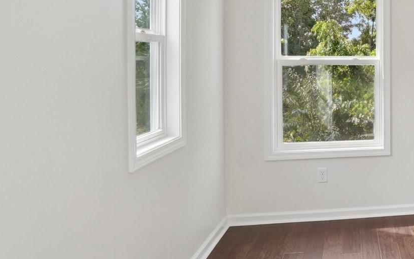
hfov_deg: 40.8
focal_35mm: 38
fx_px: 429
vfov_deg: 33.1
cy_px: 72
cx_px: 461
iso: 125
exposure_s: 1/30
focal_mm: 10
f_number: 8
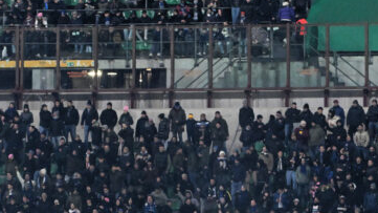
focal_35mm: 535
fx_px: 5362
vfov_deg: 2.3
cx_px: 232
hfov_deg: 4.0
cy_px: 328
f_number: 5.6
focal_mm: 180
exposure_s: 1/125
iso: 4000
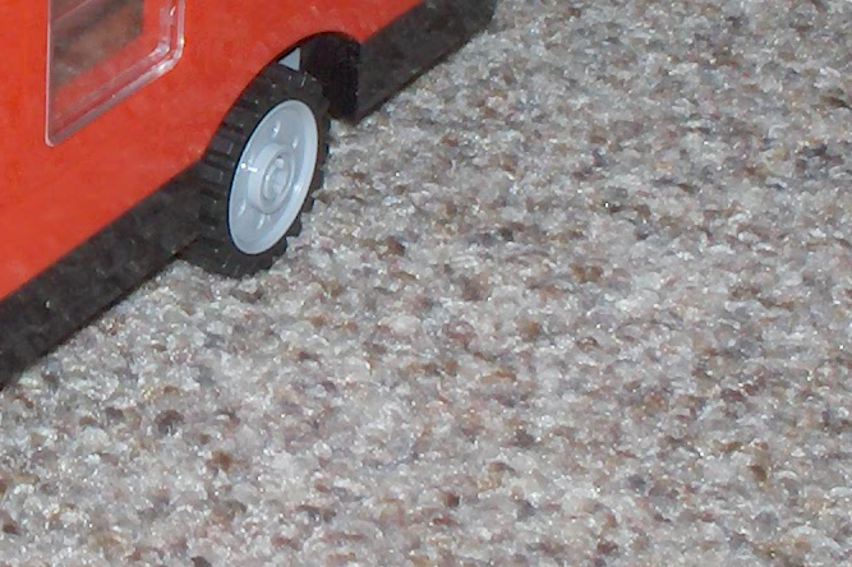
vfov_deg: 10.2
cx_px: -170
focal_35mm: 133
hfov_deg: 14.9
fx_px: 3146
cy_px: -20
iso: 100
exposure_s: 1/60
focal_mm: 6.11
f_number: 6.5
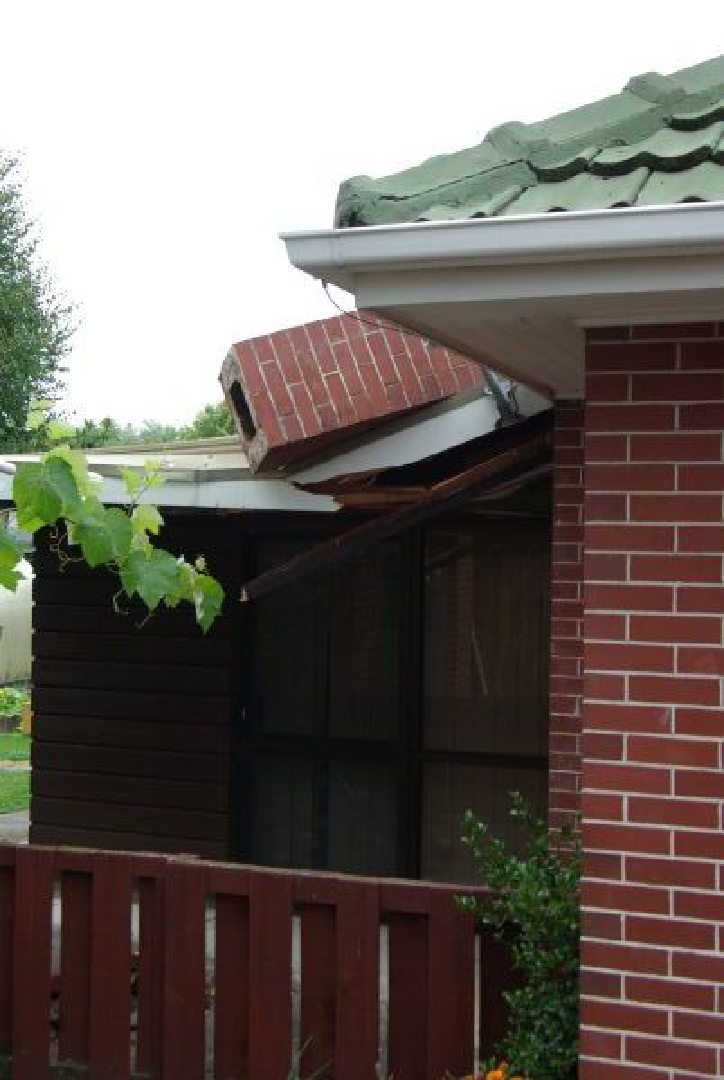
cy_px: 540
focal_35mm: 44
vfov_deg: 44.9
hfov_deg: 30.9
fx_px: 1308
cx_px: 362
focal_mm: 29
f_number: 5.6
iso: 400
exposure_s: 1/250
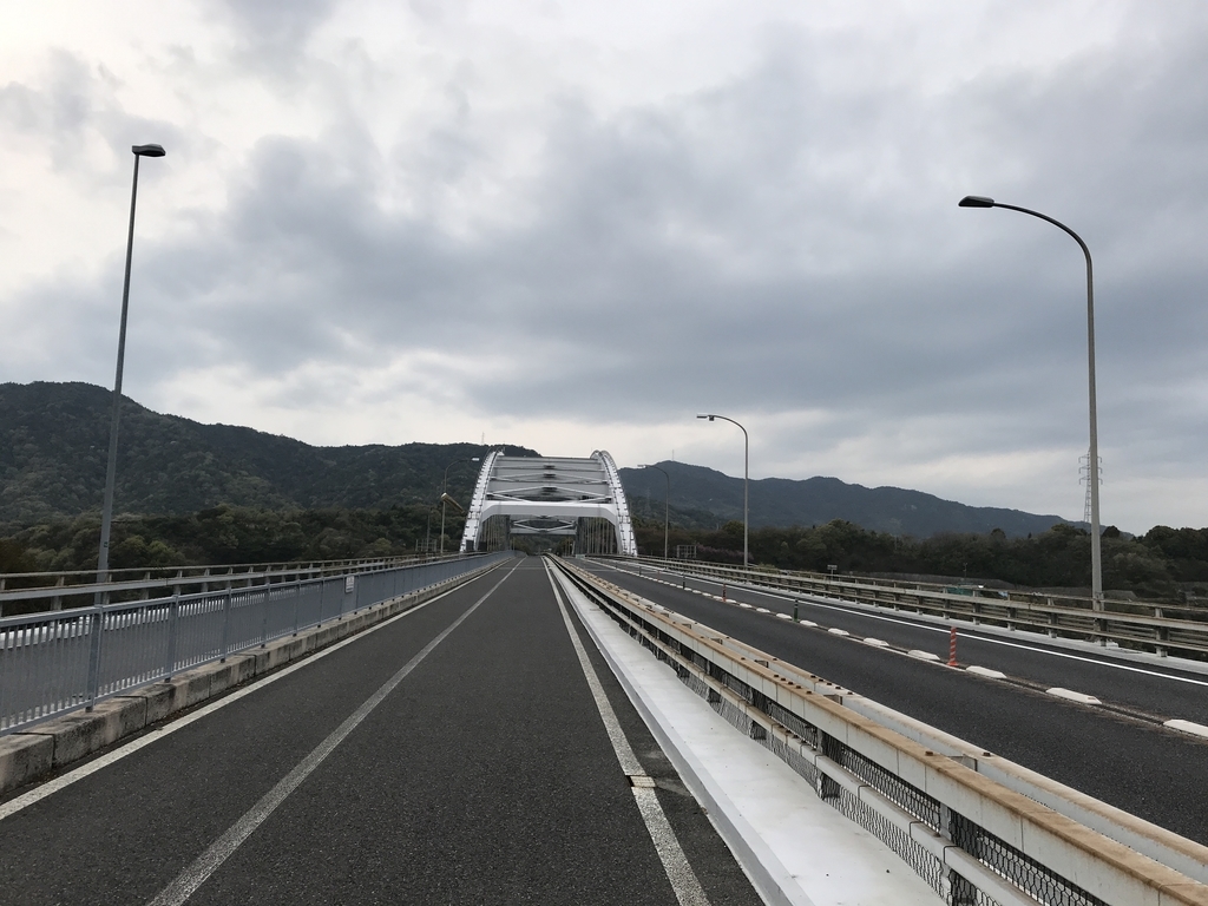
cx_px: 604
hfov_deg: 63.4
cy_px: 453
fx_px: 977
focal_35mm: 28
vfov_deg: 49.7
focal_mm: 3.99
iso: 20
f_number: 1.8
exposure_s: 1/1473
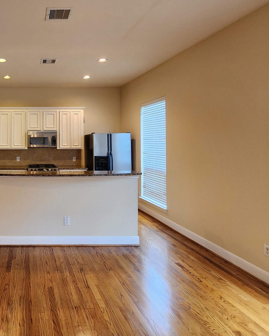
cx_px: 25
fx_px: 199
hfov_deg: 57.9
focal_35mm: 20
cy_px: 139
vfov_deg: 79.7
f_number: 2.2
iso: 320
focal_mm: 2.2
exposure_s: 1/40
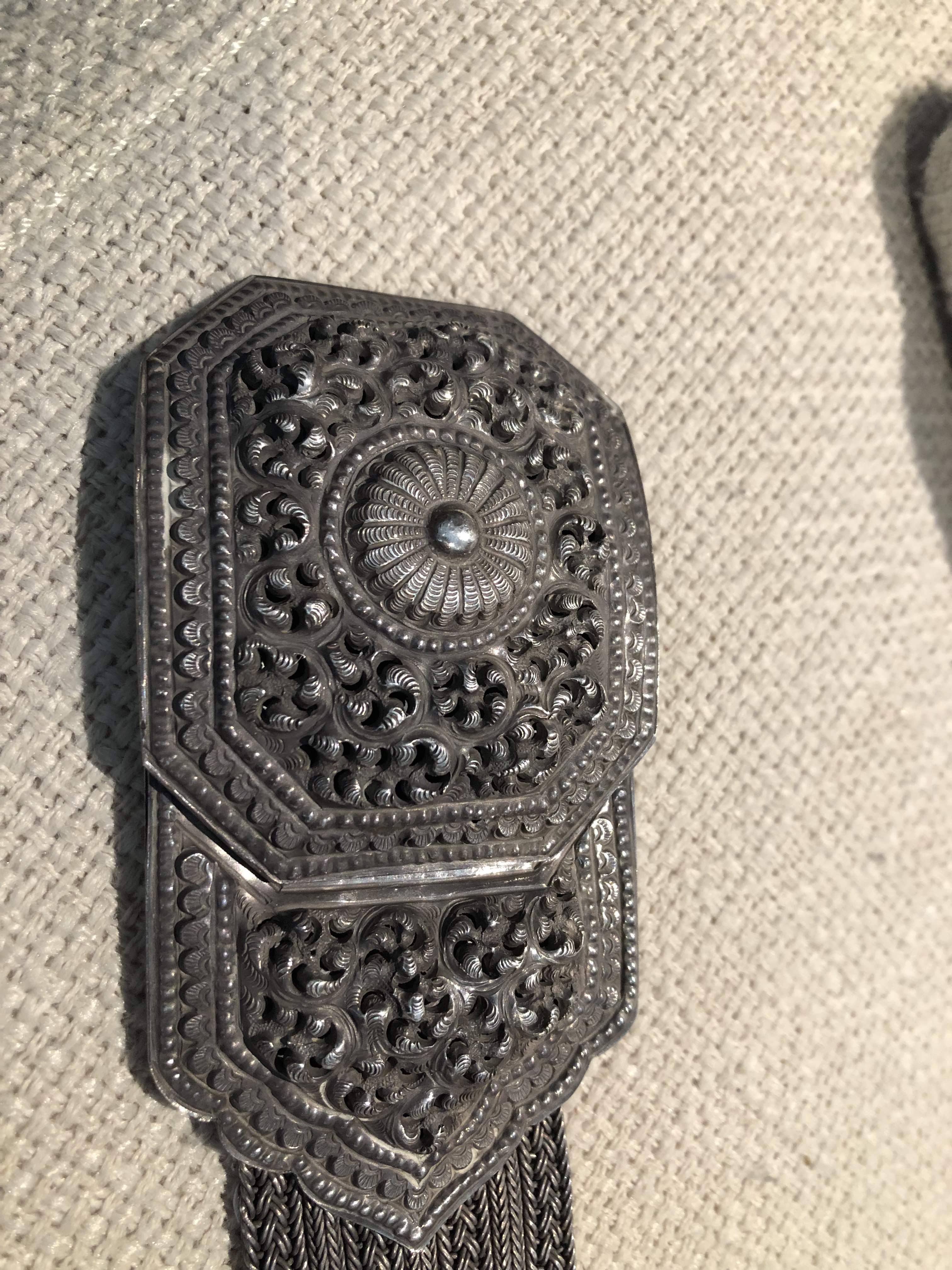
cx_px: 476
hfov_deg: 49.7
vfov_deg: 63.4
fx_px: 1027
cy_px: 635
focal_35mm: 28
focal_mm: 3.99
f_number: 1.8
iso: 50
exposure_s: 1/15
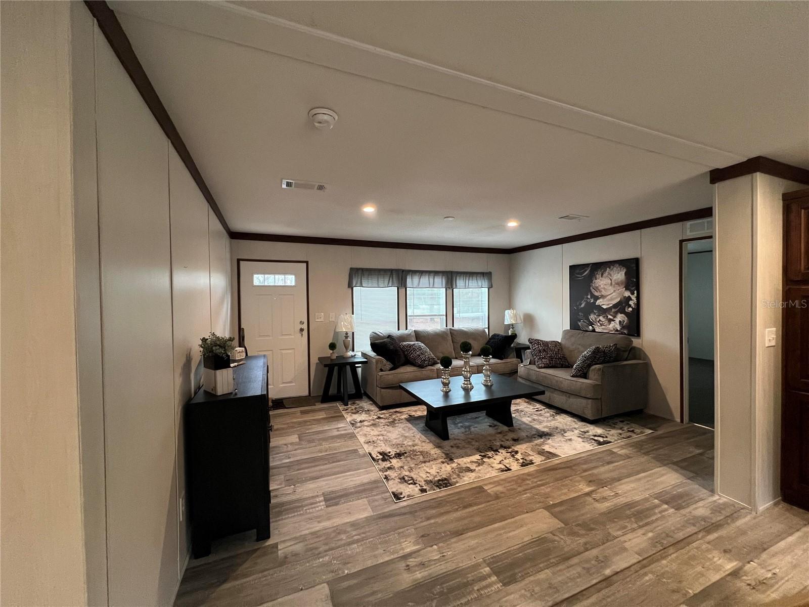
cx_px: 404
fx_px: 304
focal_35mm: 13
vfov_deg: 89.9
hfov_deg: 106.2
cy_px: 304
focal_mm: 1.57
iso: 320
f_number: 1.8
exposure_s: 1/60
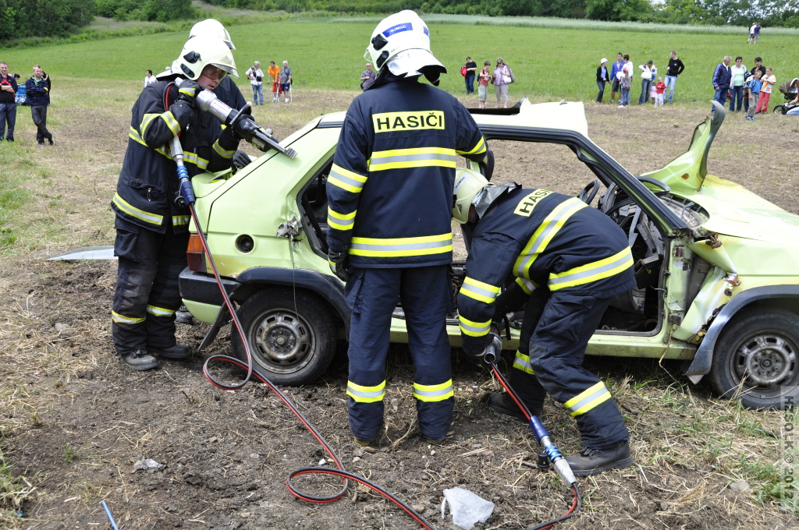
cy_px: 265
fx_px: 798
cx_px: 400
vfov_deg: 36.8
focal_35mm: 36
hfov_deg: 53.2
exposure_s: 1/250
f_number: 8
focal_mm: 24
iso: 200
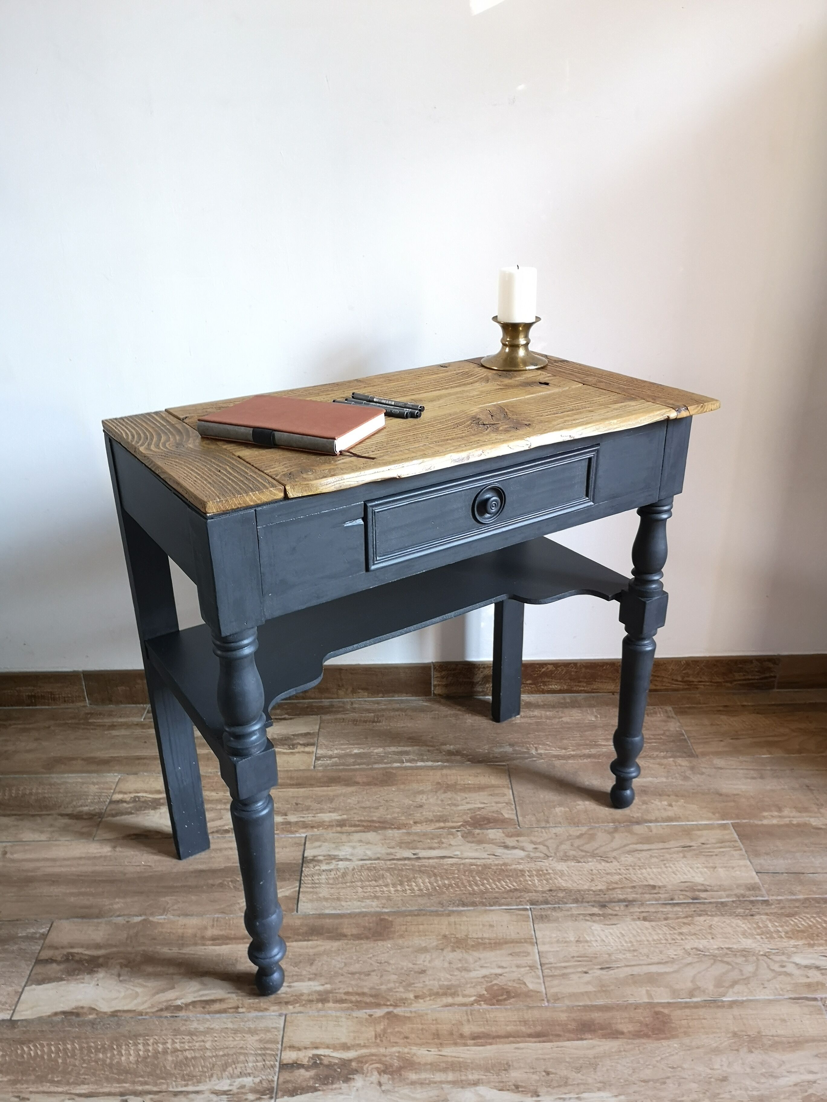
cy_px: 551
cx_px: 414
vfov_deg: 65.3
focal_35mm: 27
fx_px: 860
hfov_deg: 51.4
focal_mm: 5.58
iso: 320
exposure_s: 1/25
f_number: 1.8
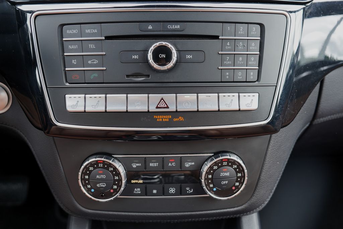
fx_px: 324
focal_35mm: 34
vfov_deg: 38.9
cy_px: 114
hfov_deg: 55.8
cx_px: 172
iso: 320
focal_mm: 34
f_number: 4
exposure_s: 1/60
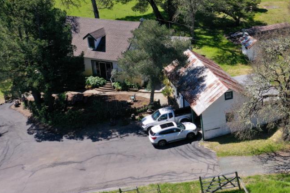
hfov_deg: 29.3
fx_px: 524
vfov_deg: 20.7
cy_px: 41
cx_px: 275
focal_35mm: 65
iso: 100
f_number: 5
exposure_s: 1/320
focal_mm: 10.26
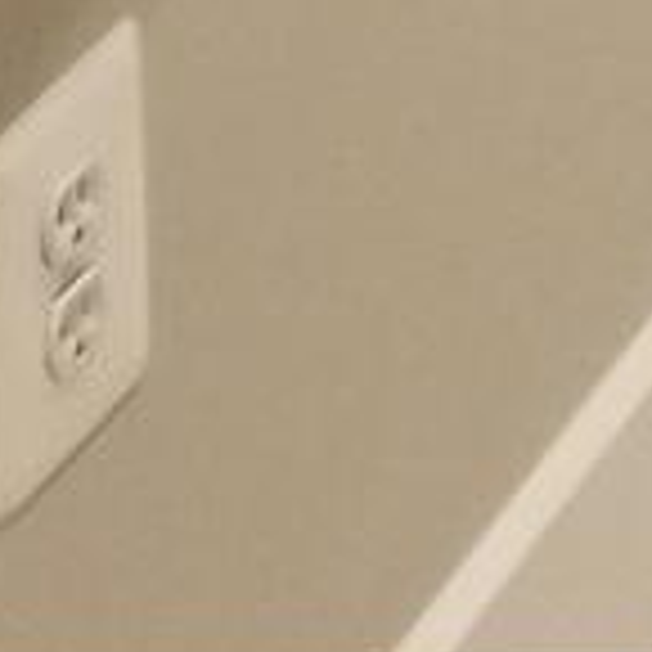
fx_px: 5178
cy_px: -2419
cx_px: 2127
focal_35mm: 243
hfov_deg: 6.4
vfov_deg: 5.6
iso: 160
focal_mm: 4.25
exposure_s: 1/60
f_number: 1.7
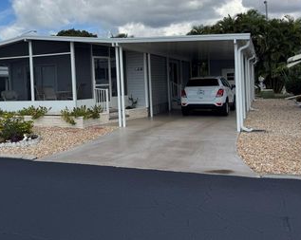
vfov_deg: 39.7
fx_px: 329
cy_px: 86
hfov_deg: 48.0
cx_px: 92
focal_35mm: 37
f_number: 1.78
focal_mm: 6.76
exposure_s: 1/5348
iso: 80
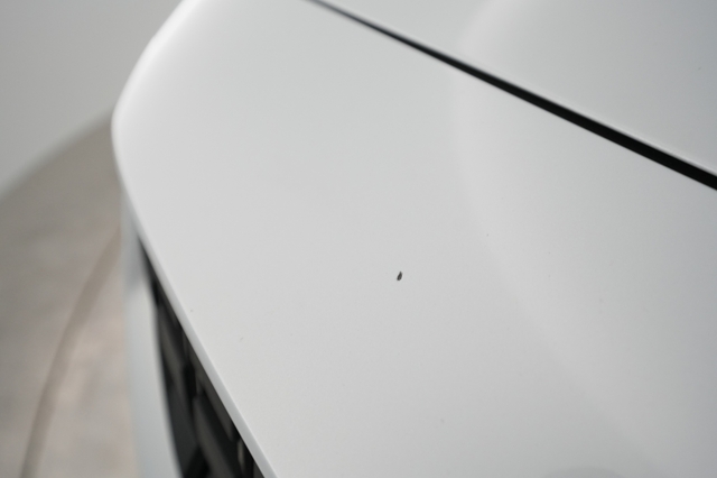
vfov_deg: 46.4
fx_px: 557
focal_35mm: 28
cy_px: 239
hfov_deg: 65.5
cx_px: 358
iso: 2000
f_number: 4.5
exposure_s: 1/100
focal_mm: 28
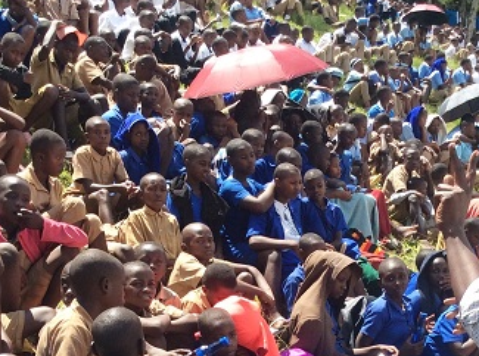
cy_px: 371
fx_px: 952
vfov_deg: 20.4
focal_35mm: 69
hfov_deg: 28.2
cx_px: 231
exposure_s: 1/602
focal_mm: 3.3
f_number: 2.4
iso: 32
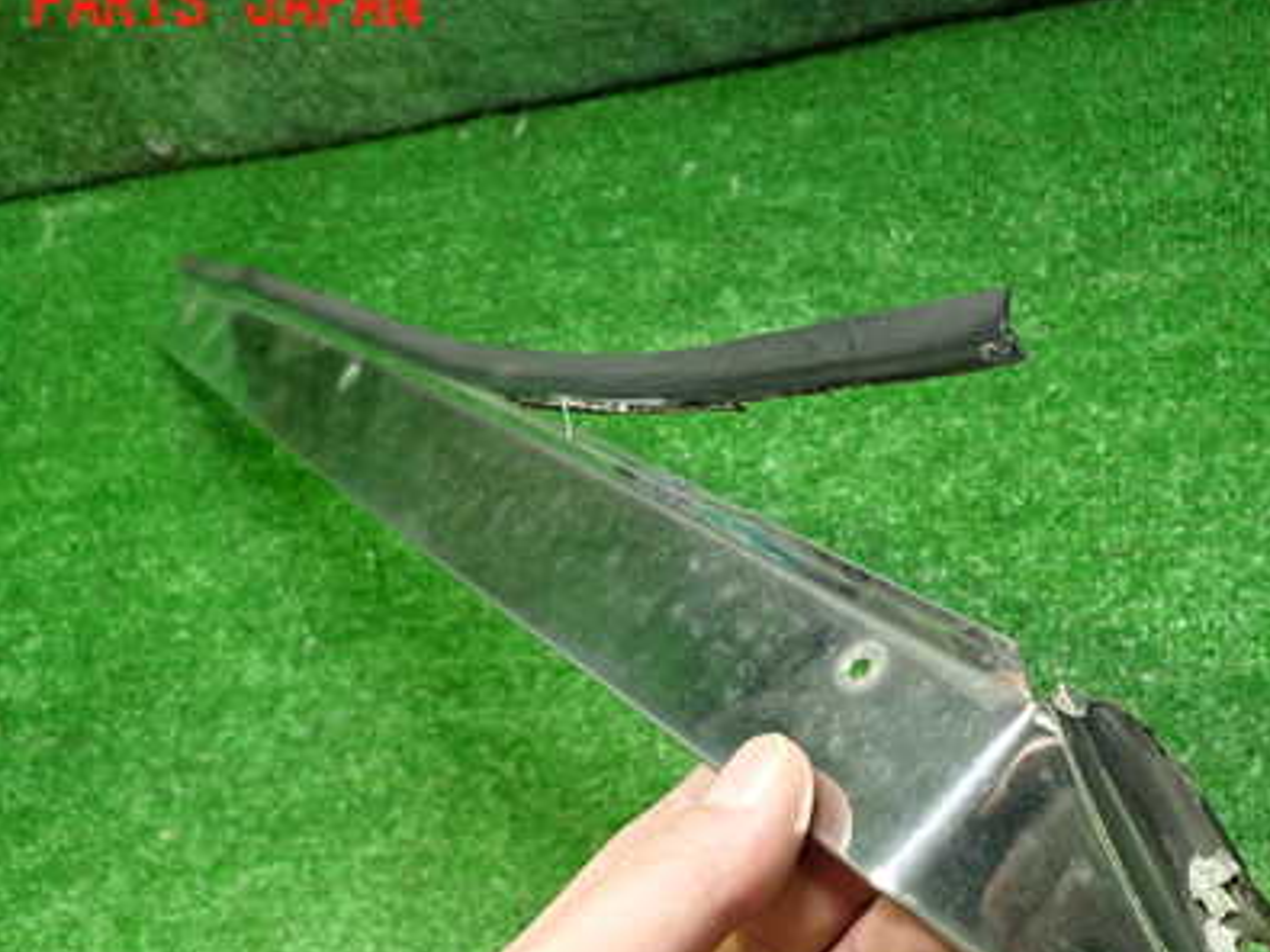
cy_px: 688
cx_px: 801
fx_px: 1394
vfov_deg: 37.0
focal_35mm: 38
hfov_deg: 48.5
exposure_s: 1/30
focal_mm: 4.5
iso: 400
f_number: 2
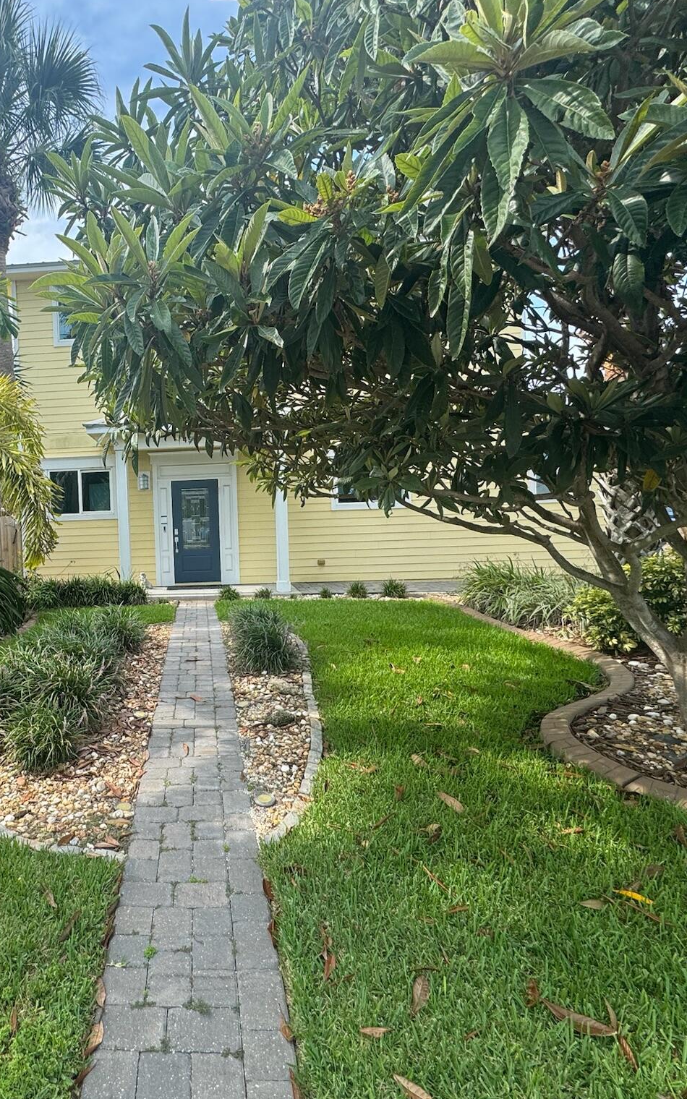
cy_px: 547
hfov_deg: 56.1
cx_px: 155
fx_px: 599
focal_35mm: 20
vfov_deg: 85.1
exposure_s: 1/495
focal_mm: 2.22
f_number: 2.2
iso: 40
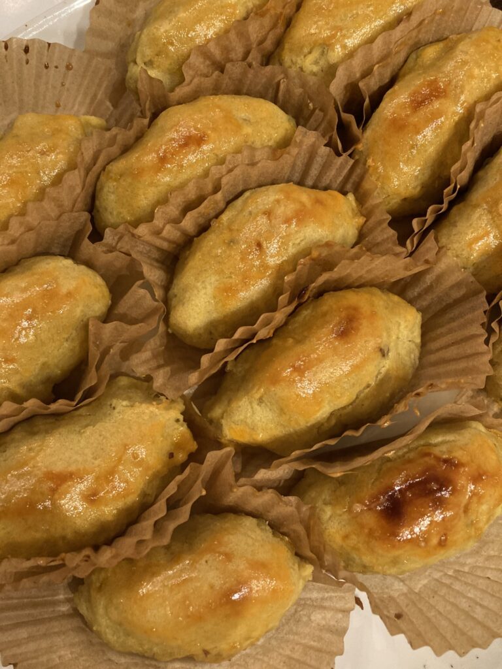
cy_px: 334
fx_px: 541
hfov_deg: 49.7
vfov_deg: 63.4
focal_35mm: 28
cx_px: 251
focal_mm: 3.99
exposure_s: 1/40
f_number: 1.8
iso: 400
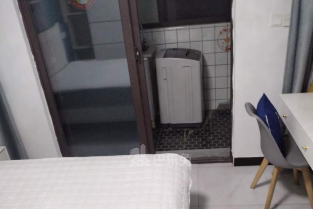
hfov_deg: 51.9
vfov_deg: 35.2
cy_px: 156
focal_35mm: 37
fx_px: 322
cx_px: 160
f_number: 1.8
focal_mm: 4.75
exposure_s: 1/25
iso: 1123
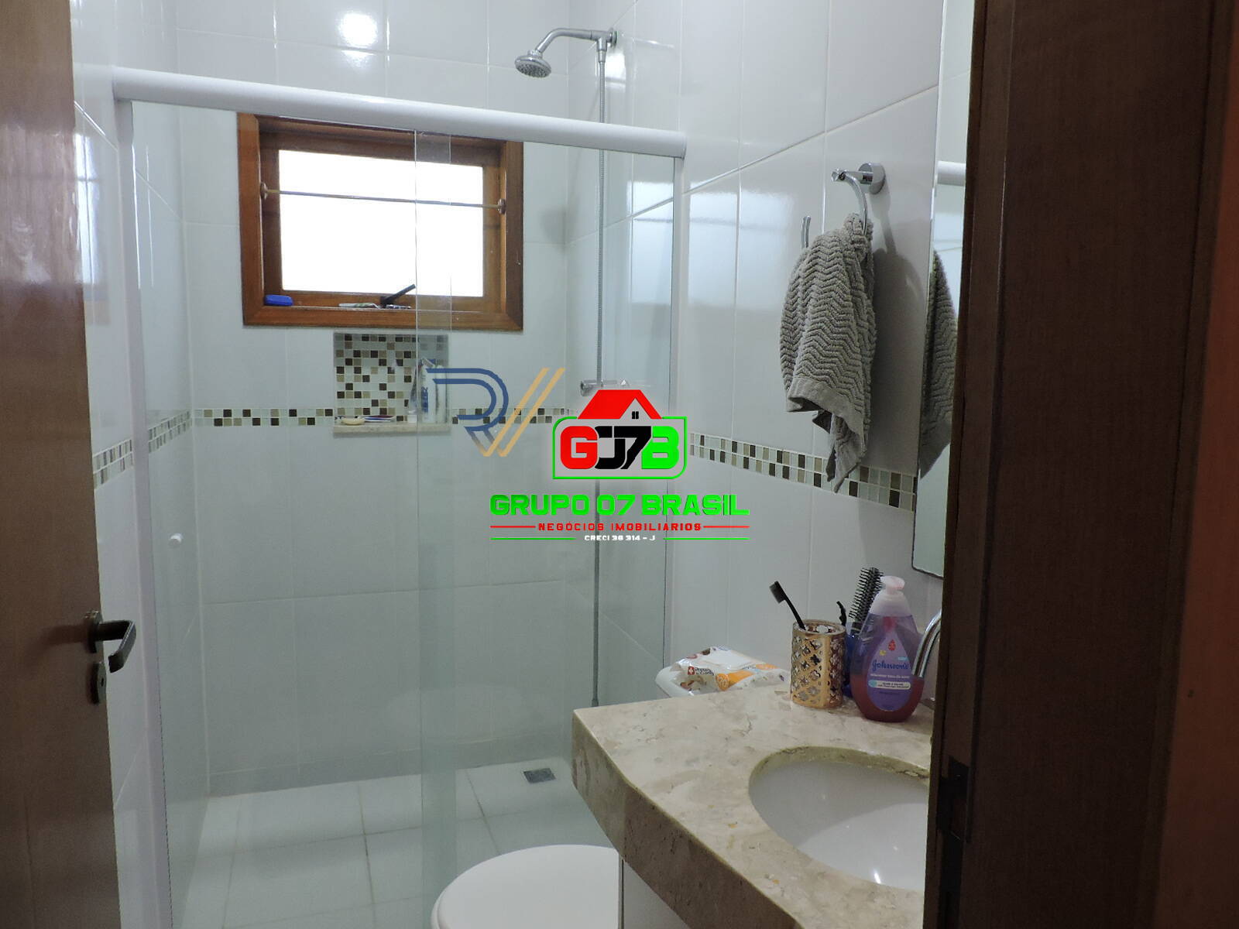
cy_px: 464
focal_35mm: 24
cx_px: 620
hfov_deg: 71.6
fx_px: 859
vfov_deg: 56.8
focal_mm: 4.3
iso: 360
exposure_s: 1/30
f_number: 3
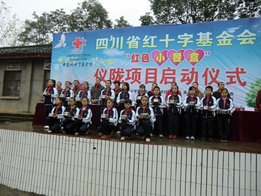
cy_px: 98
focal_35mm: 24
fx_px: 181
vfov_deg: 56.8
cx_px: 130
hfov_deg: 71.6
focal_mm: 4.3
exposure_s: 1/60
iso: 64
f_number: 3.2
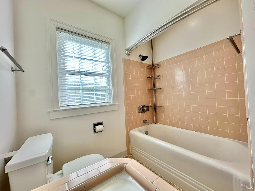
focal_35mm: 14
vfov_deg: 85.7
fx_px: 103
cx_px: 128
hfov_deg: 102.1
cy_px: 96
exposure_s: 1/120
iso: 80
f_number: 2.2
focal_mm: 2.22
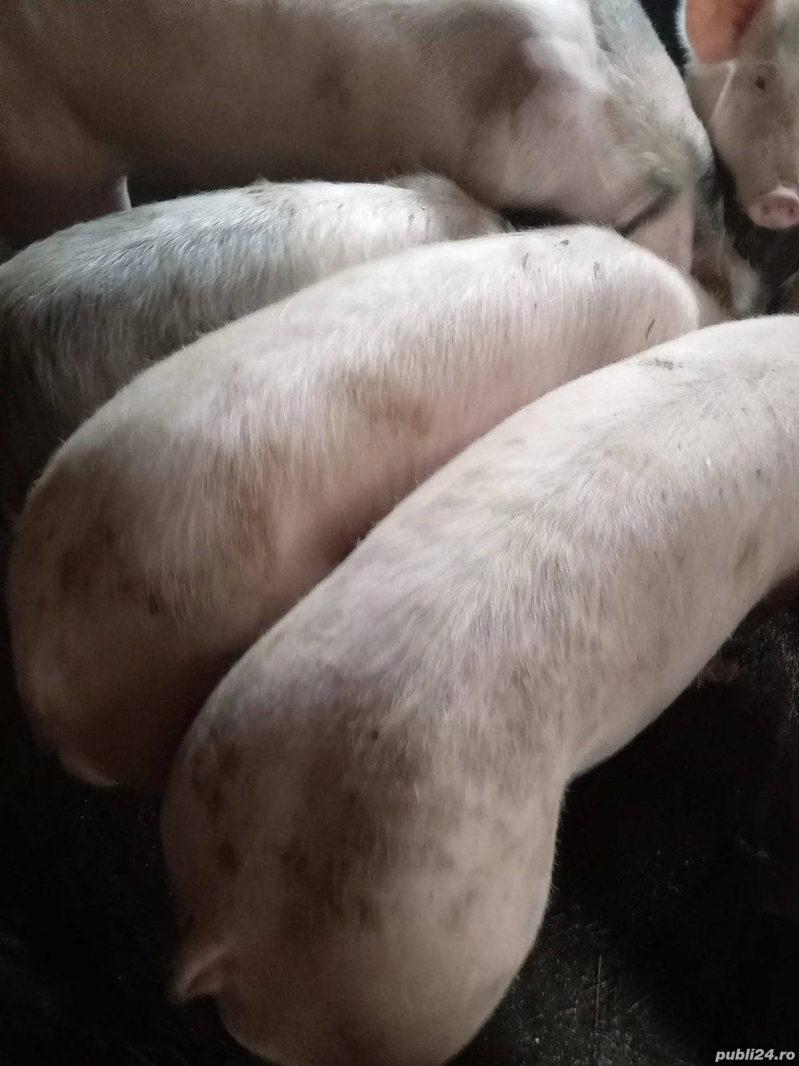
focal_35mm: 25
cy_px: 533
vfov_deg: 69.4
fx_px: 770
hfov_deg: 54.9
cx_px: 400
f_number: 1.8
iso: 4193
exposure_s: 1/14.3
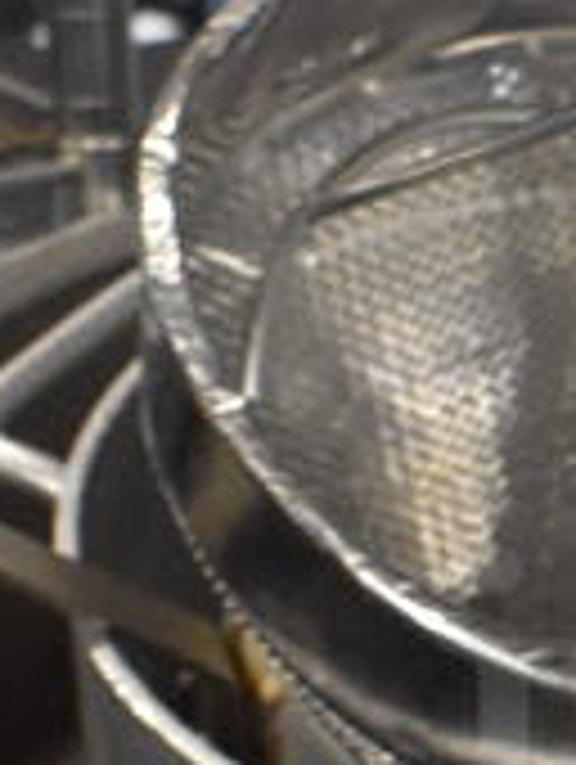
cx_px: 774
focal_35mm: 155
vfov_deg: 12.6
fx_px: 3430
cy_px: 754
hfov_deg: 9.4
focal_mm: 20
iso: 4000
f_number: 3.8
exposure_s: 1/125
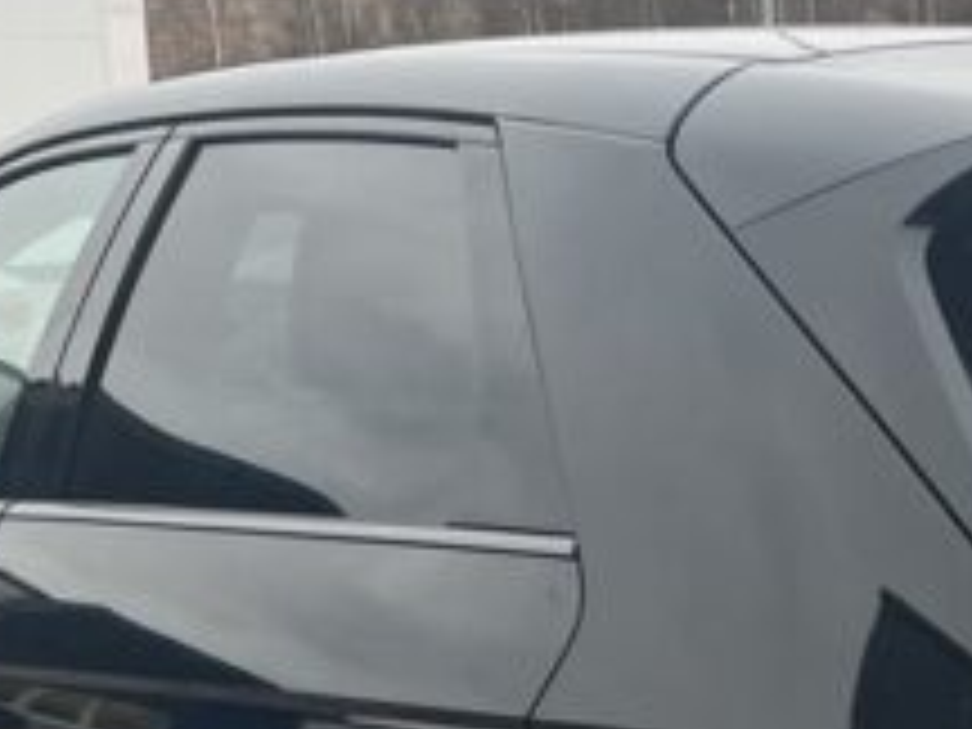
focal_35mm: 123
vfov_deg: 11.5
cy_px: 1089
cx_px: 1012
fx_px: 3454
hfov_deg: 15.7
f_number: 1.6
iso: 50
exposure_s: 1/121
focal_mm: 5.1
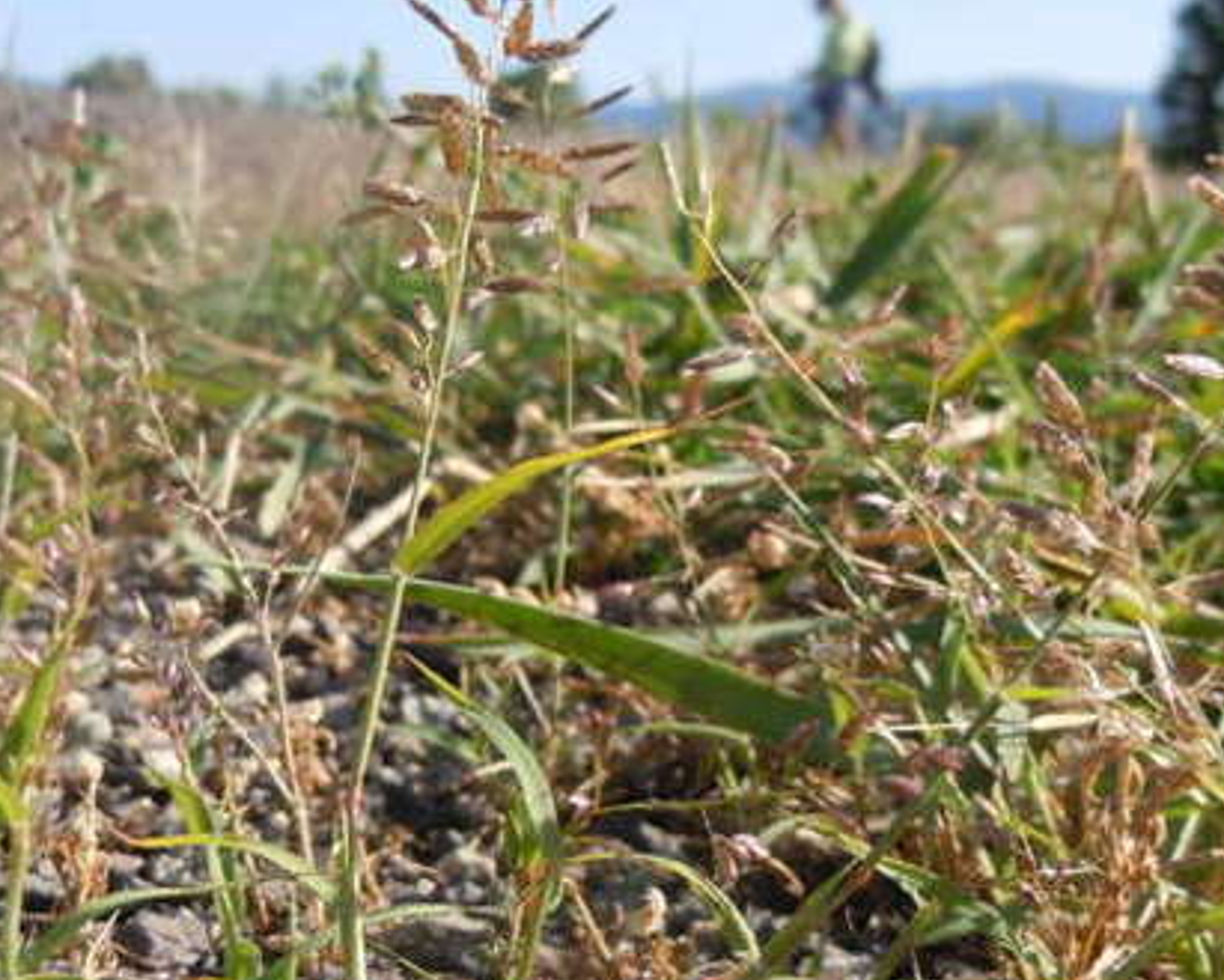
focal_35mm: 57
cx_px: 414
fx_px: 2065
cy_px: 655
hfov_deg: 32.7
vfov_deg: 26.5
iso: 100
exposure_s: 1/640
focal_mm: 5.4
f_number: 3.5
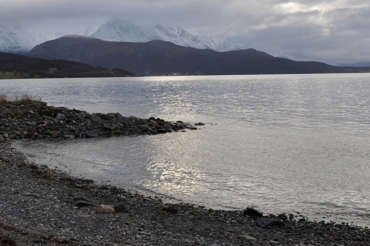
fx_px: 585
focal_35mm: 57
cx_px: 115
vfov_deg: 23.5
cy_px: 68
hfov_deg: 34.7
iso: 250
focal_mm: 18
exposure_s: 1/320
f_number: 9
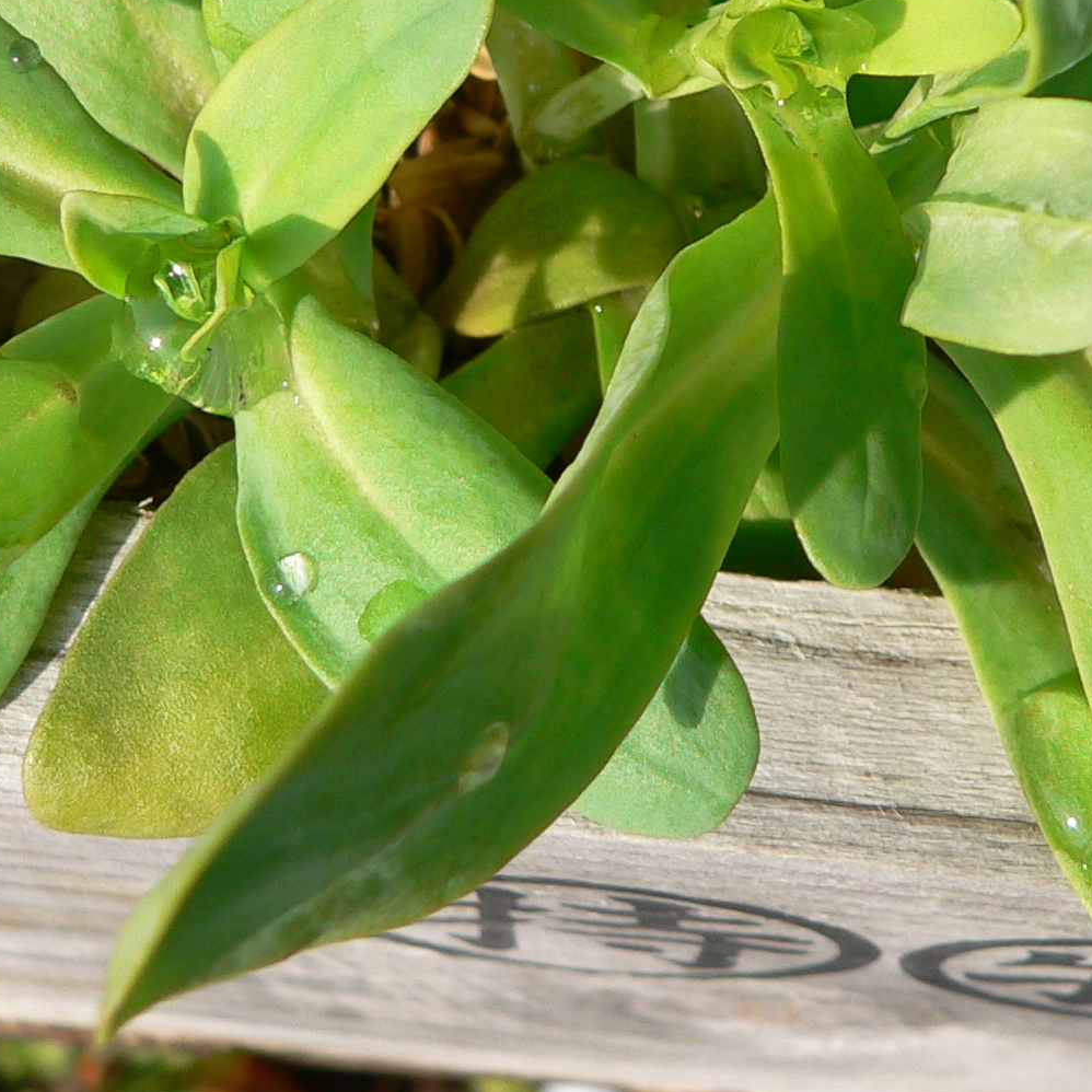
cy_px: 249
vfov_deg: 18.5
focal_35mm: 93
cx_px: 737
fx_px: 3319
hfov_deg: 18.6
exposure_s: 1/400
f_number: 4
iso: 80
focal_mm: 6.9
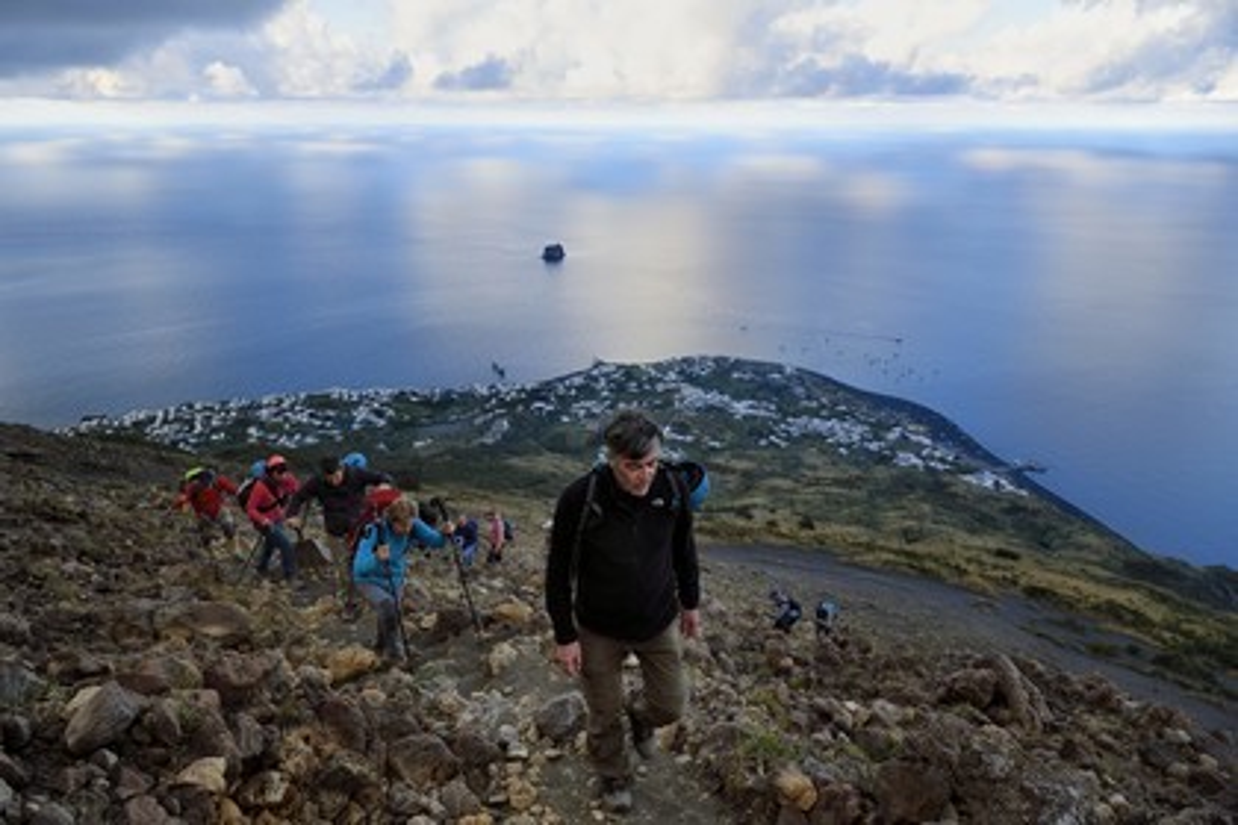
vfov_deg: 53.1
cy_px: 412
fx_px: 825
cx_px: 619
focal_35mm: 24
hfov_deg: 73.7
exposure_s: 1/400
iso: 320
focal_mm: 24
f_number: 7.1
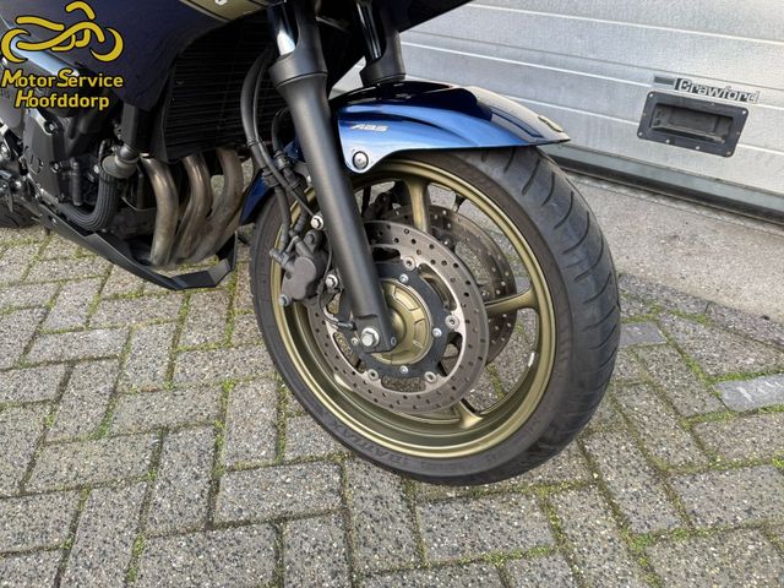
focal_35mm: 24
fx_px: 544
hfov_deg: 71.6
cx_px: 392
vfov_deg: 56.8
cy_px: 294
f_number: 1.78
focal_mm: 6.76
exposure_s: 1/121
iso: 80
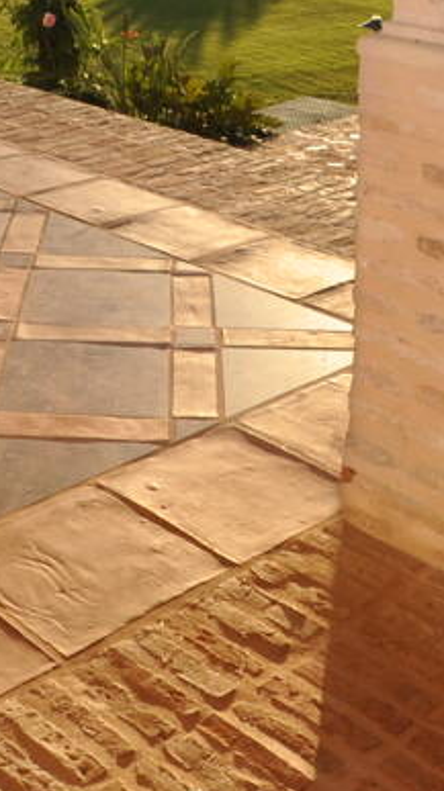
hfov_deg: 18.1
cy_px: -206
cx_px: 115
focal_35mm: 66
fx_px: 1385
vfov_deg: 27.3
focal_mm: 10
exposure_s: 1/200
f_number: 9
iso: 200
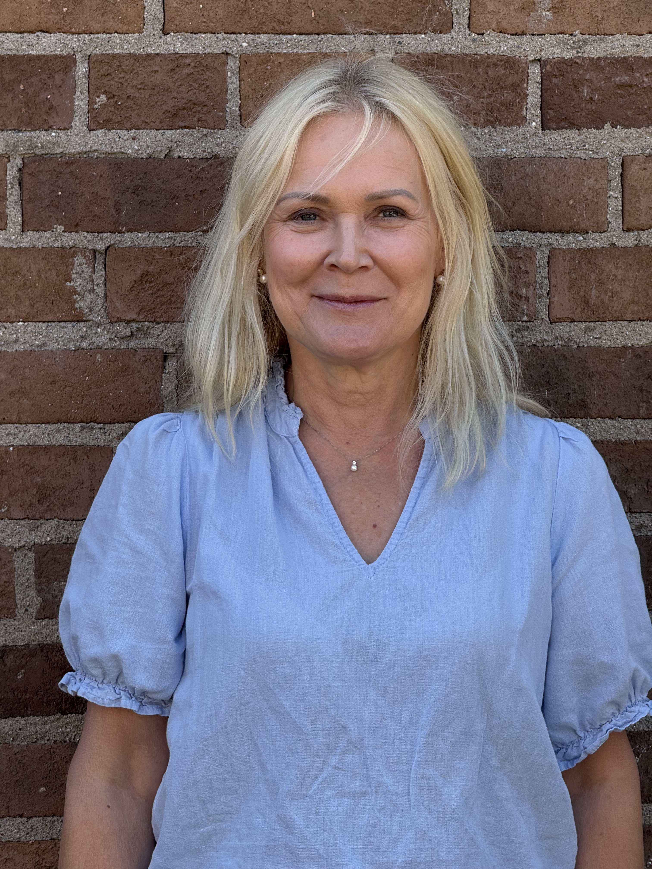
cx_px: 326
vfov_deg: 16.4
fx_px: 3014
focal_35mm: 120
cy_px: 434
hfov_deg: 12.3
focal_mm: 15.66
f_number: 2.8
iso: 50
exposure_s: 1/221
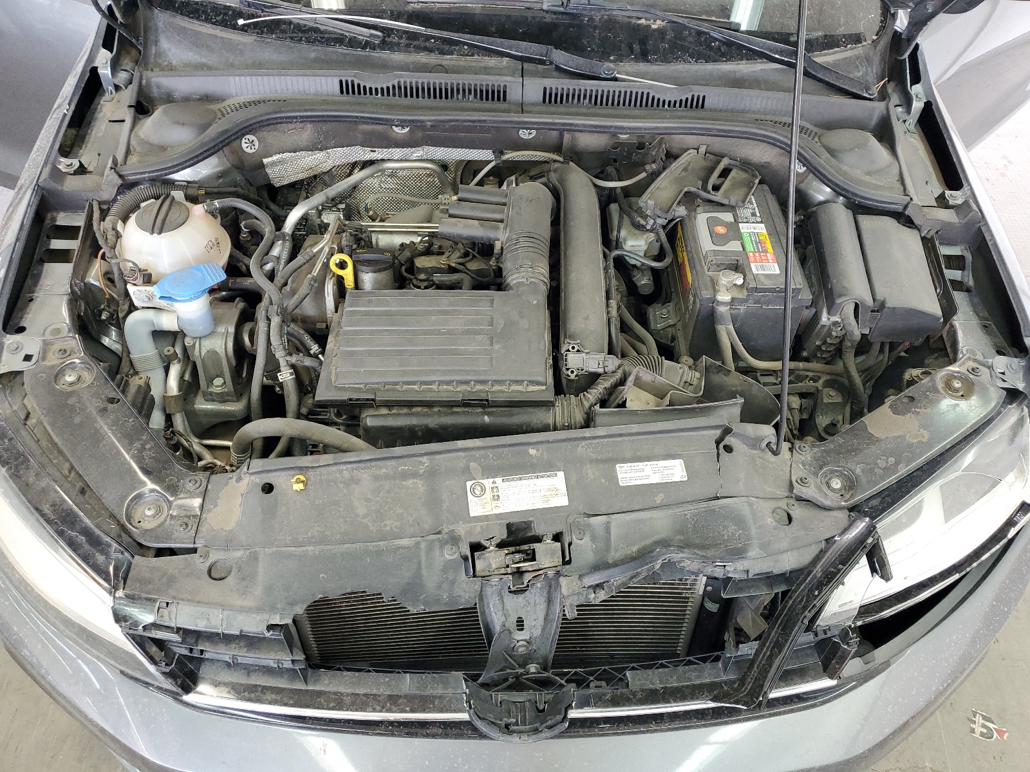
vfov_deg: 53.1
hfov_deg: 67.3
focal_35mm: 26
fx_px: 774
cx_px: 515
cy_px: 386
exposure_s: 1/60.2
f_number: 1.5
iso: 168
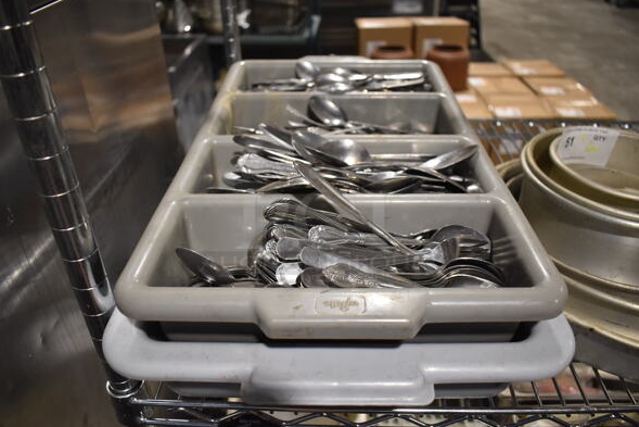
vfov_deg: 46.4
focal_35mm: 28
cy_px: 217
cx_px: 315
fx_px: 497
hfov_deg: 65.5
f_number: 3.5
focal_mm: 18
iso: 1250
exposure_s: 1/125
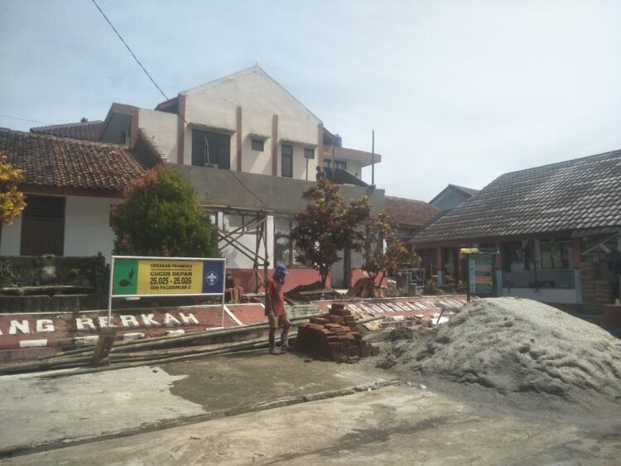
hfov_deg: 81.7
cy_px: 233
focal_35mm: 20
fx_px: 359
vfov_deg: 66.0
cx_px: 310
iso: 32
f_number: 2.2
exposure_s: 1/1276
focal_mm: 3.46
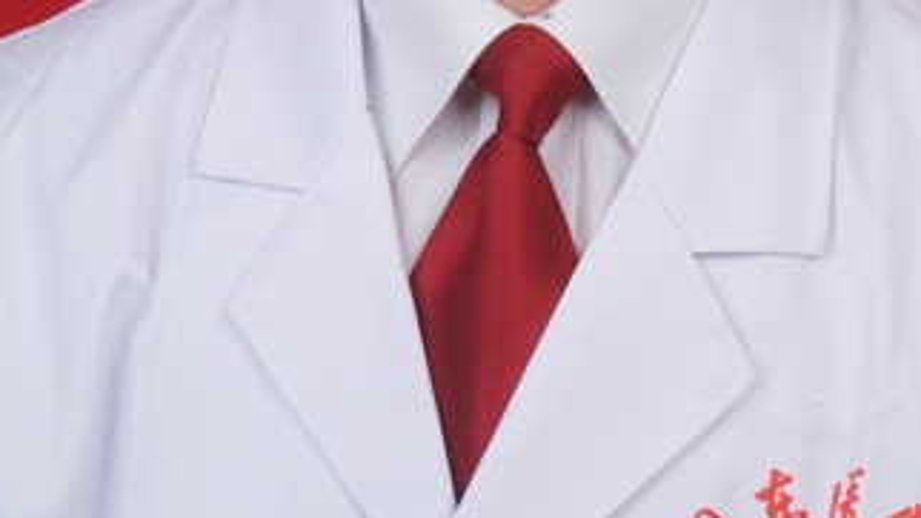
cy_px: -139
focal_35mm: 225
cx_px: 528
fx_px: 5494
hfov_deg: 9.6
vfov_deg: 5.4
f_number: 16
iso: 100
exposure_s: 1/90
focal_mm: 80
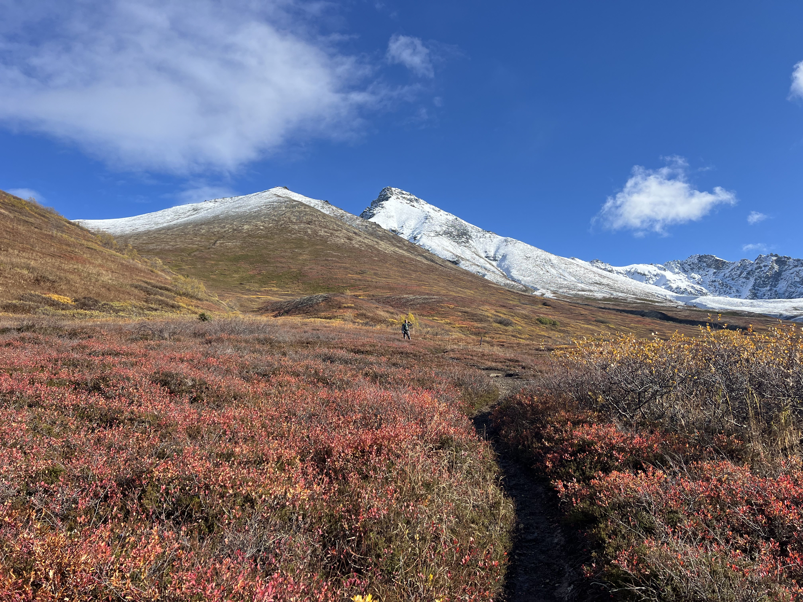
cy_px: 301
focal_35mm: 26
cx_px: 402
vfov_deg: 53.1
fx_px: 603
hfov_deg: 67.3
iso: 50
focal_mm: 5.7
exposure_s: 1/2695
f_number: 1.5
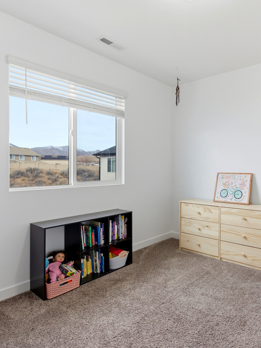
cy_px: 167
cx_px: 198
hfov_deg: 55.8
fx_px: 231
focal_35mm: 23
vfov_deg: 73.9
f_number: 8
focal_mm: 15
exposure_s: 1/3200
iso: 800
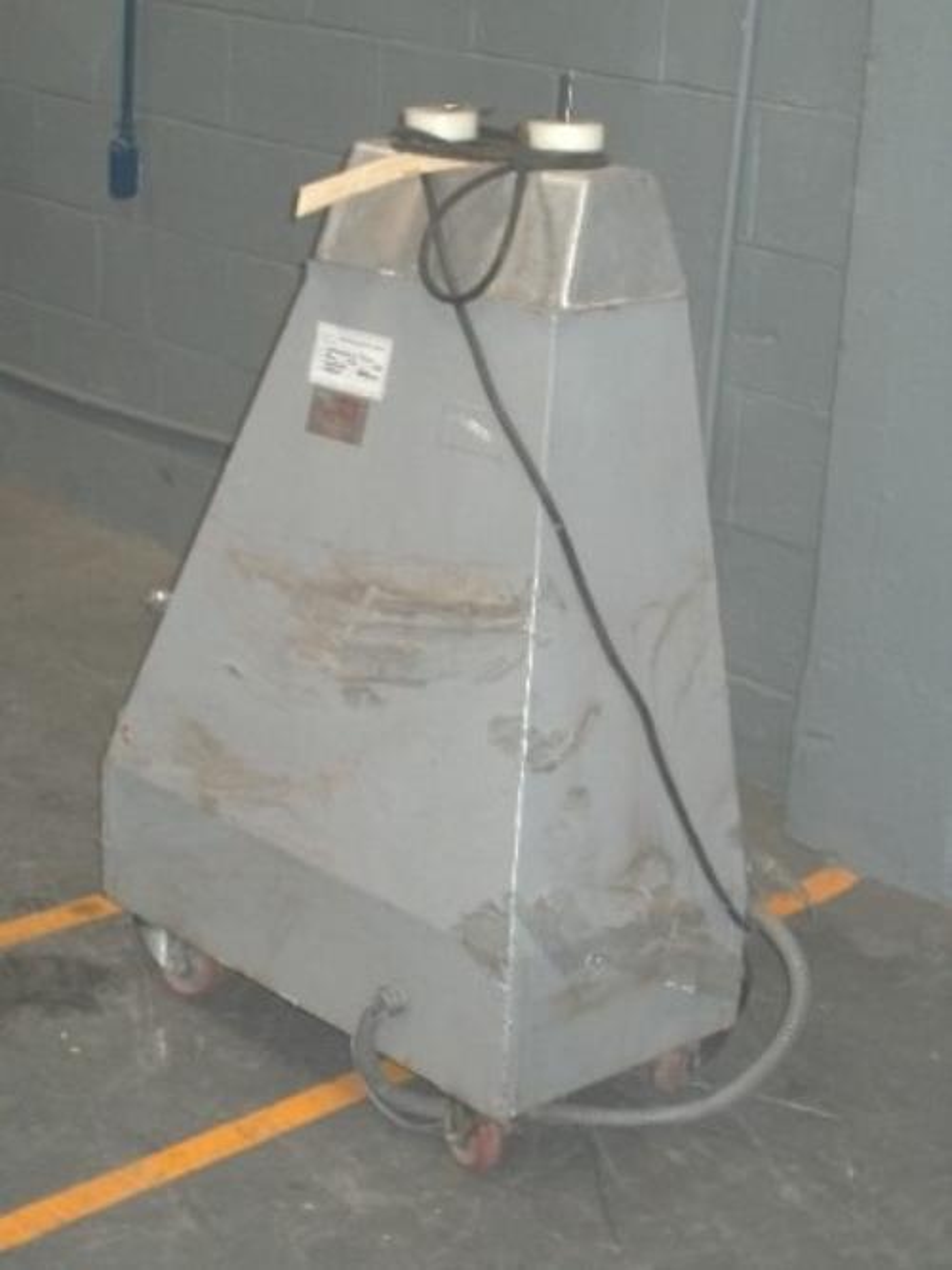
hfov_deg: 21.0
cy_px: 635
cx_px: 476
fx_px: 2568
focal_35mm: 70
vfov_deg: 27.8
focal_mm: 11.6
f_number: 3.8
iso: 240
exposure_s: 1/50
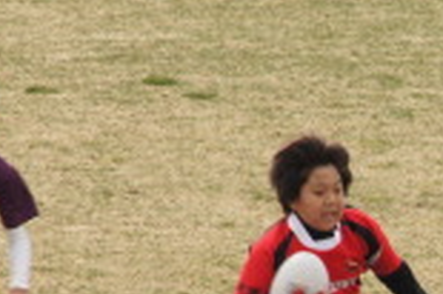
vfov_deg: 1.4
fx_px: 11874
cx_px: 446
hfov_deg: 2.1
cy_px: 271
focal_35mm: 966
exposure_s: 1/160
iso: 320
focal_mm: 200
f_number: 16
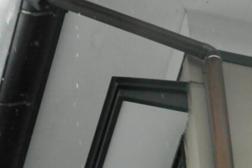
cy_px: -18
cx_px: 124
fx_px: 1400
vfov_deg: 6.8
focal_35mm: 200
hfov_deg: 10.3
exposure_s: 1/250
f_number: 4.7
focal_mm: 14.3
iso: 640
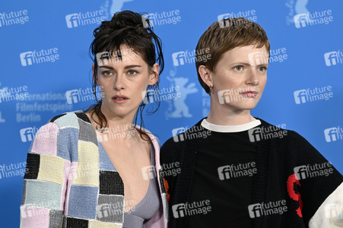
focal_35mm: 120
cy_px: 114
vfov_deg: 11.4
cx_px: 172
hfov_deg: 17.1
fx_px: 1142
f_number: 3.5
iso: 1600
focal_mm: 120
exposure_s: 1/640
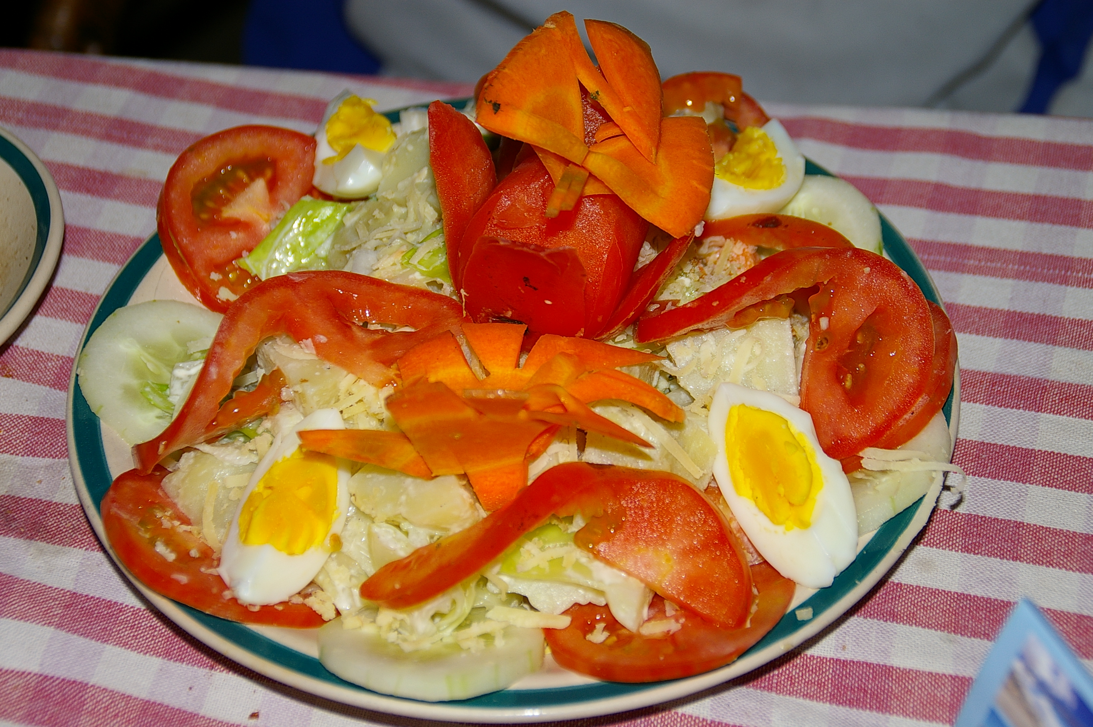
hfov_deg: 24.6
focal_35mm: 82
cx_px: 546
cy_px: 364
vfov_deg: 16.5
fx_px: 2503
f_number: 4.5
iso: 200
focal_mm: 55
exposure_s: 1/60
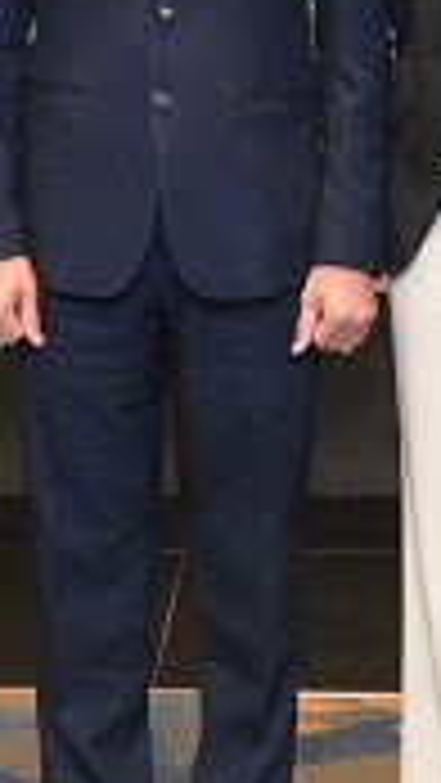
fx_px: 3801
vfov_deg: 11.6
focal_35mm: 183
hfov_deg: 6.6
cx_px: 216
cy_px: -18
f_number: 8
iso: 12800
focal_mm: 38
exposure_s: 1/160
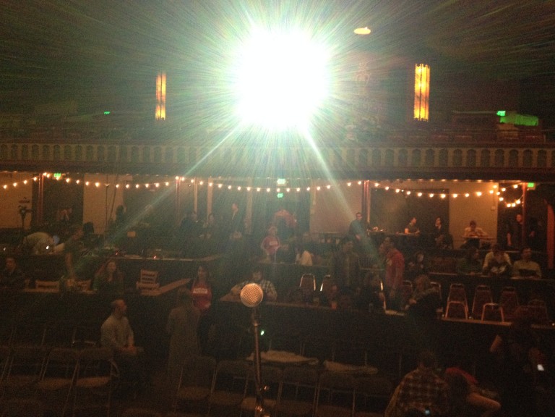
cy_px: 208
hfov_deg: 52.6
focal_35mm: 35
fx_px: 561
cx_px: 278
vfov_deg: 40.7
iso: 400
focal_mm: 4.28
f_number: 2.4
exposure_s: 1/15
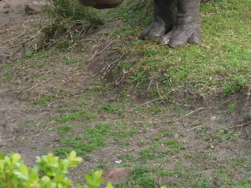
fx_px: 1994
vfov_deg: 5.4
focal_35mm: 275
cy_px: -35
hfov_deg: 7.2
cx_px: 180
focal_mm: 19.1
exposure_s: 1/200
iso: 200
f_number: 4.7
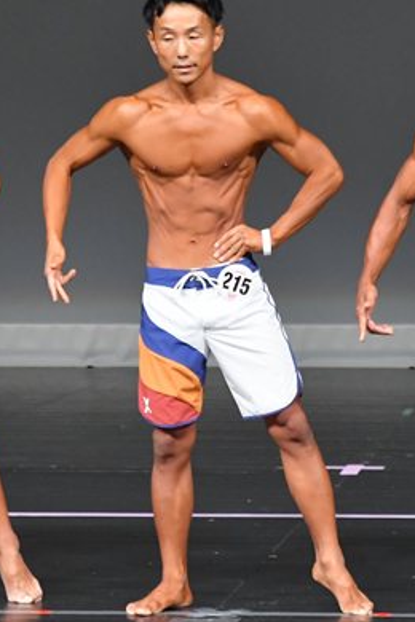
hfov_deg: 2.2
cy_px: 297
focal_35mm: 625
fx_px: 10806
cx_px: 221
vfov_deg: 3.3
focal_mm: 210
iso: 5000
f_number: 5.6
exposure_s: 1/400
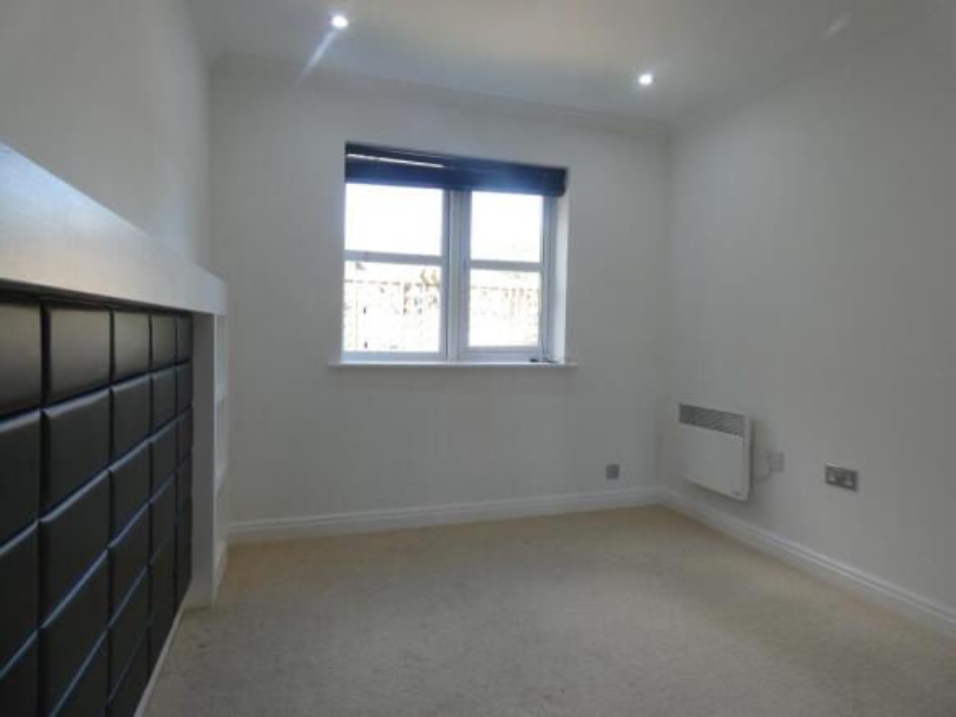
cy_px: 358
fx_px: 552
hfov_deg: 81.8
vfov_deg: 66.0
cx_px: 478
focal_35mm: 20
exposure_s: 1/60
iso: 100
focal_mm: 3.6
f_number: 2.8
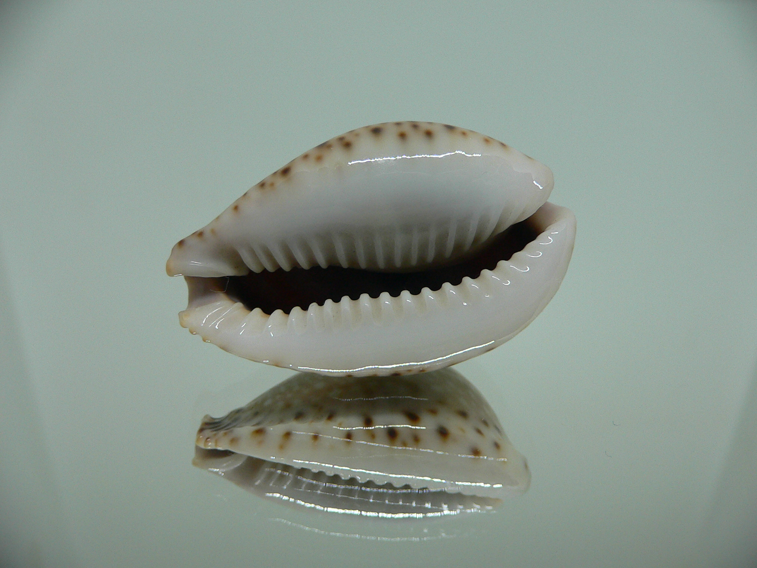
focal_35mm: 35
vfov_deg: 40.7
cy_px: 284
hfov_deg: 52.6
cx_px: 378
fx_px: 765
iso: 150
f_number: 2.8
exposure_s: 1/60
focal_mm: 4.6
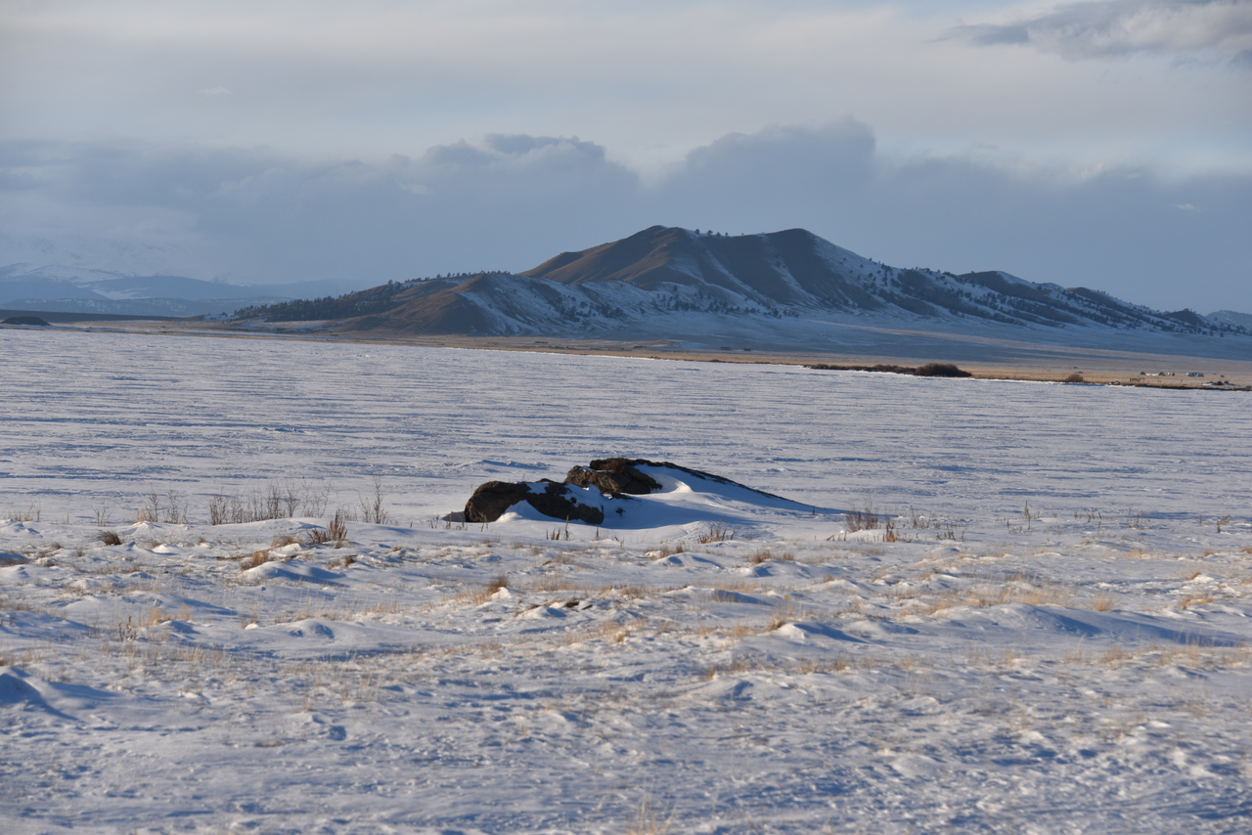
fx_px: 4696
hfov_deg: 15.2
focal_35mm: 135
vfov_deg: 10.2
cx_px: 626
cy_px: 418
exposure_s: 1/320
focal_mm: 135
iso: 100
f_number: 8
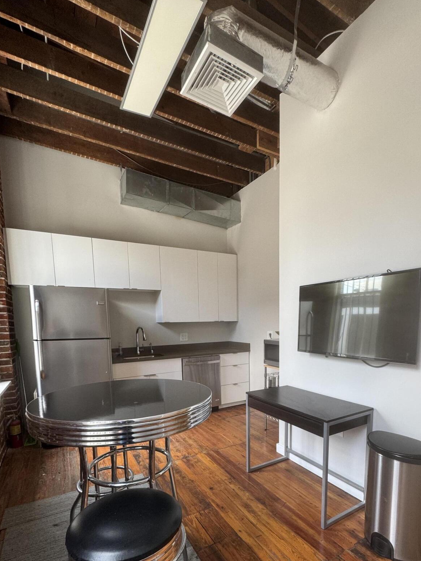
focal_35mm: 18
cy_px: 356
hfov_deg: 71.5
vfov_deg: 85.8
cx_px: 225
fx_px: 292
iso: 125
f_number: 2.2
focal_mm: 2.22
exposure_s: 1/99
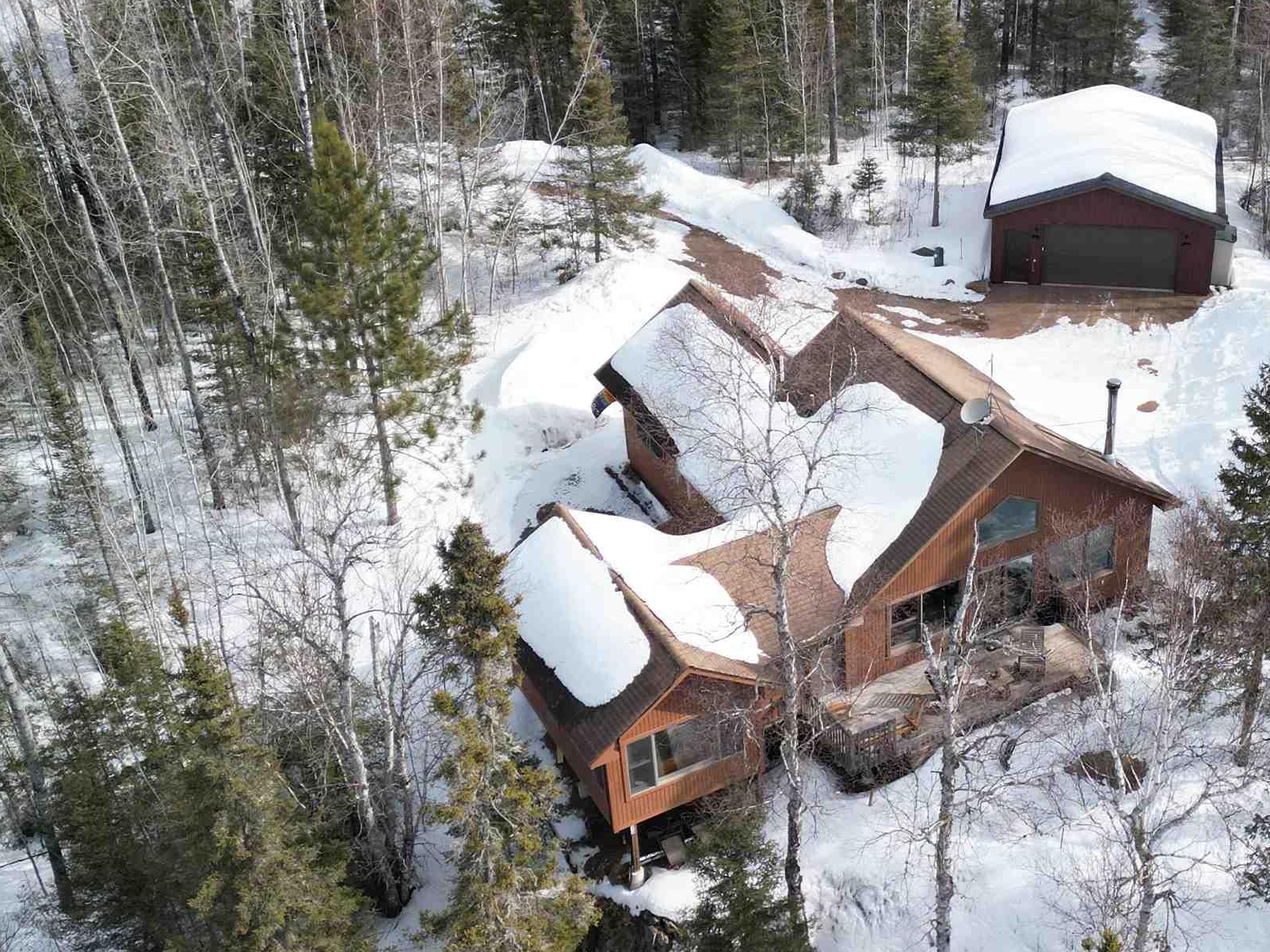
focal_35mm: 46
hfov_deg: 40.5
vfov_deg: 31.5
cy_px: 471
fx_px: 1688
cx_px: 895
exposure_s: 1/250
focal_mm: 6.72
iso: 160
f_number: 1.7
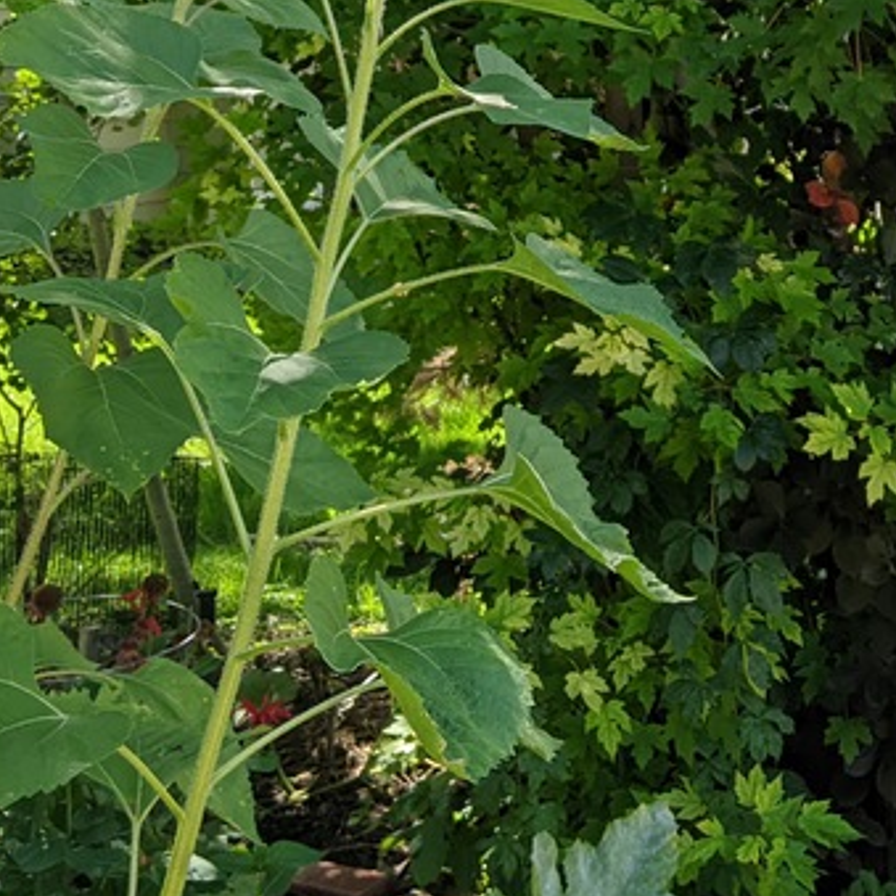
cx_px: 817
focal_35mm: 72
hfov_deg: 23.3
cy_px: -108
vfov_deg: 22.5
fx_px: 2108
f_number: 1.8
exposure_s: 1/435
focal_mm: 4.44
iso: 45
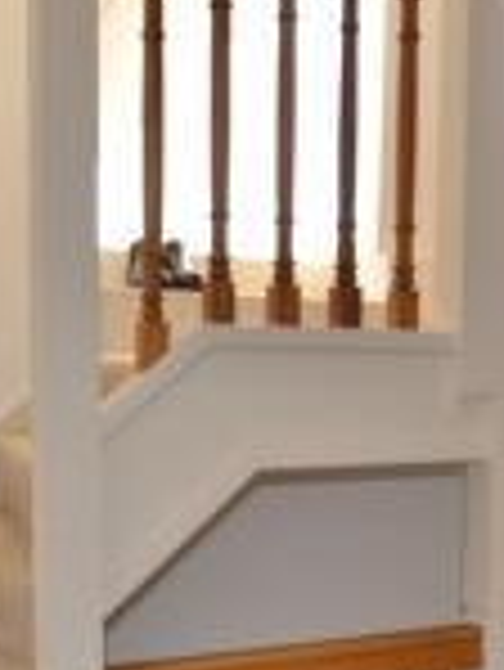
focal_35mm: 46
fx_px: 892
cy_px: 470
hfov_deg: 31.5
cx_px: 279
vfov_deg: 40.5
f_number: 4
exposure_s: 1/125
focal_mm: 10
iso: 100
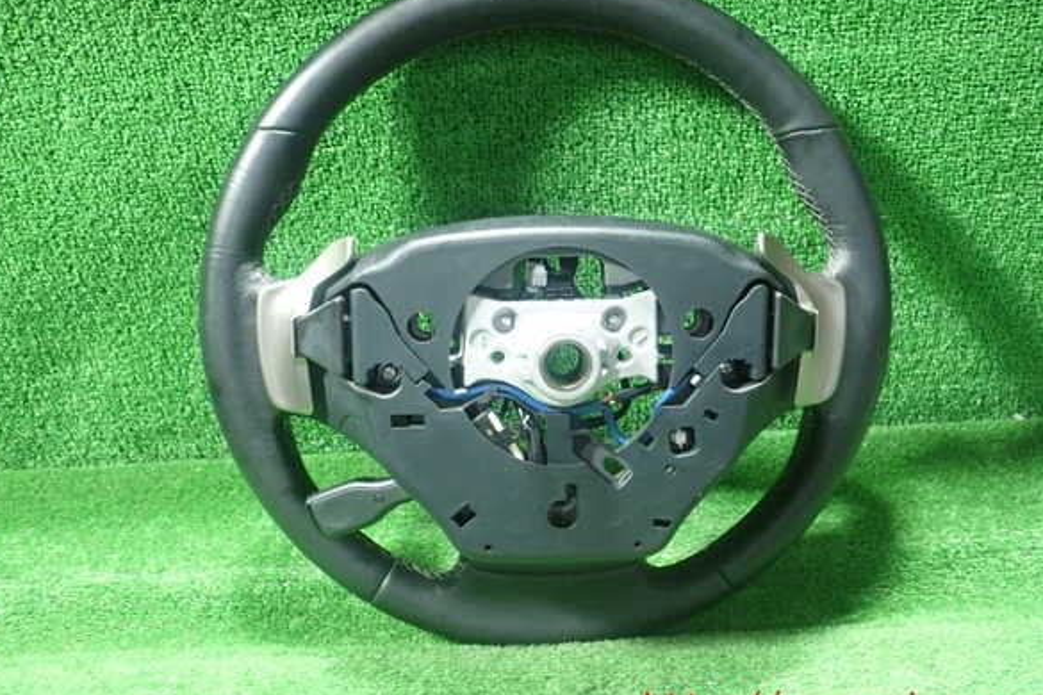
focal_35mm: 32
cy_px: 331
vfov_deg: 41.1
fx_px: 927
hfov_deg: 58.7
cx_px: 512
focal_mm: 5.5
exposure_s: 1/50
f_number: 2.3
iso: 800
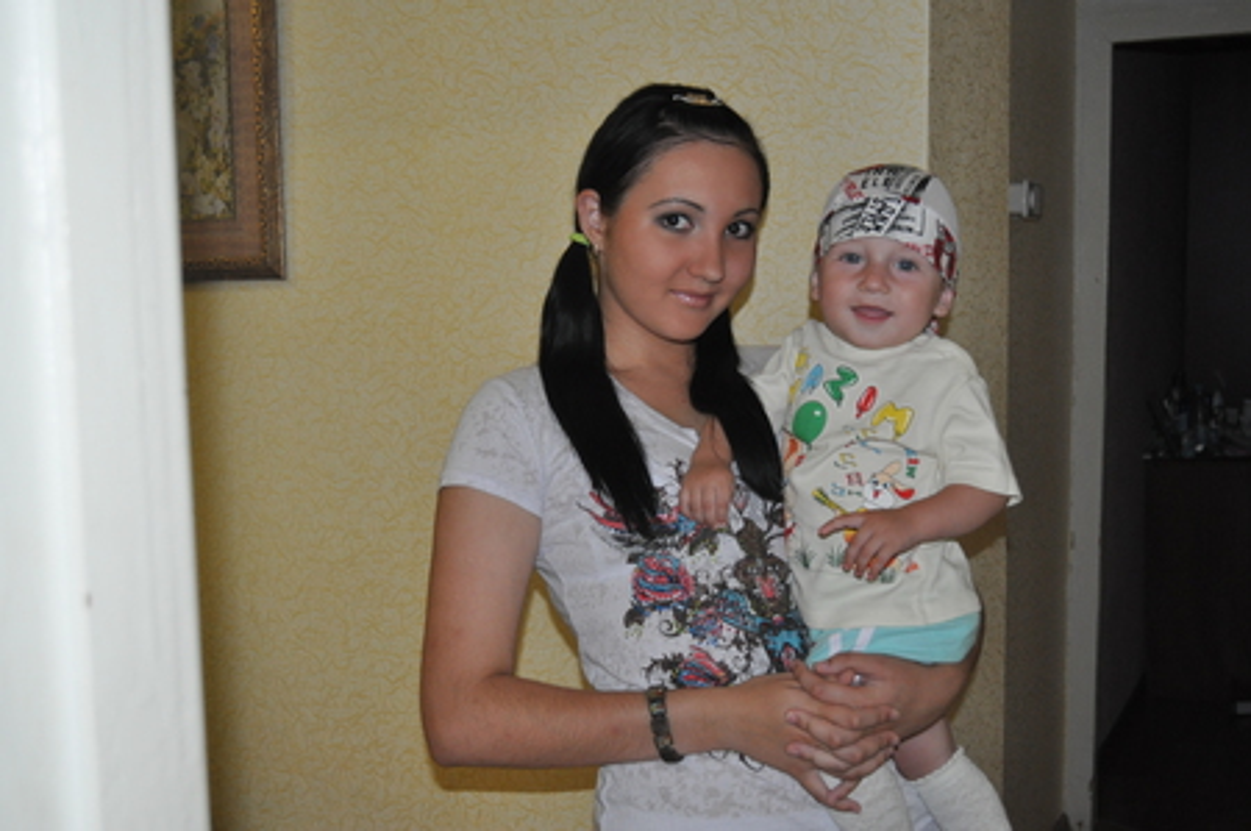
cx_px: 626
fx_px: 1510
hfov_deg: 45.0
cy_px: 416
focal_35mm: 44
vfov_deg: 30.8
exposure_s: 1/60
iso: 800
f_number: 4.5
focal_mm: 29
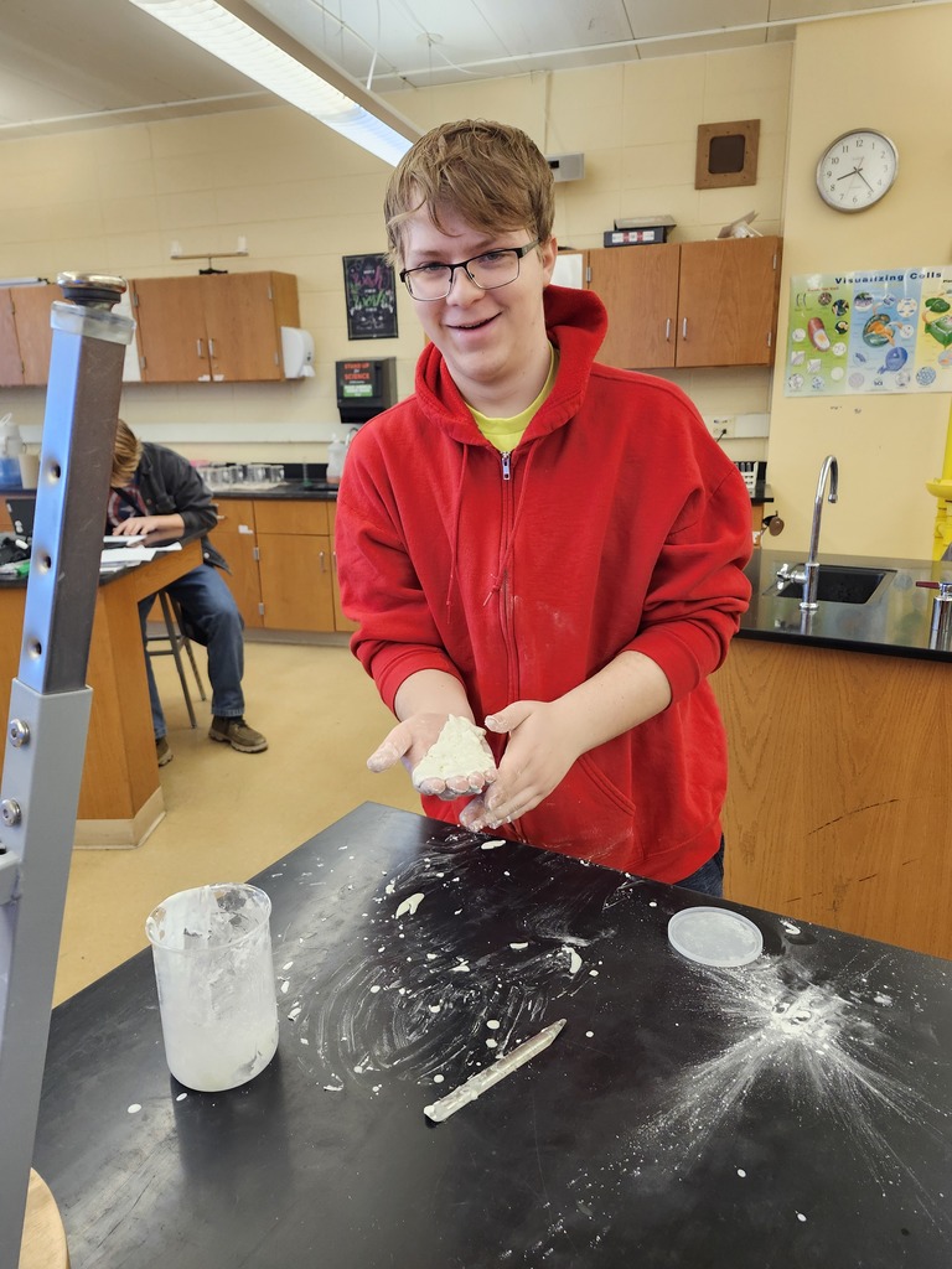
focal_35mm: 23
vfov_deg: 73.9
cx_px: 476
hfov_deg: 58.9
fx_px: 843
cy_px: 634
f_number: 1.8
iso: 320
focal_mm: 5.54
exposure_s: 1/120
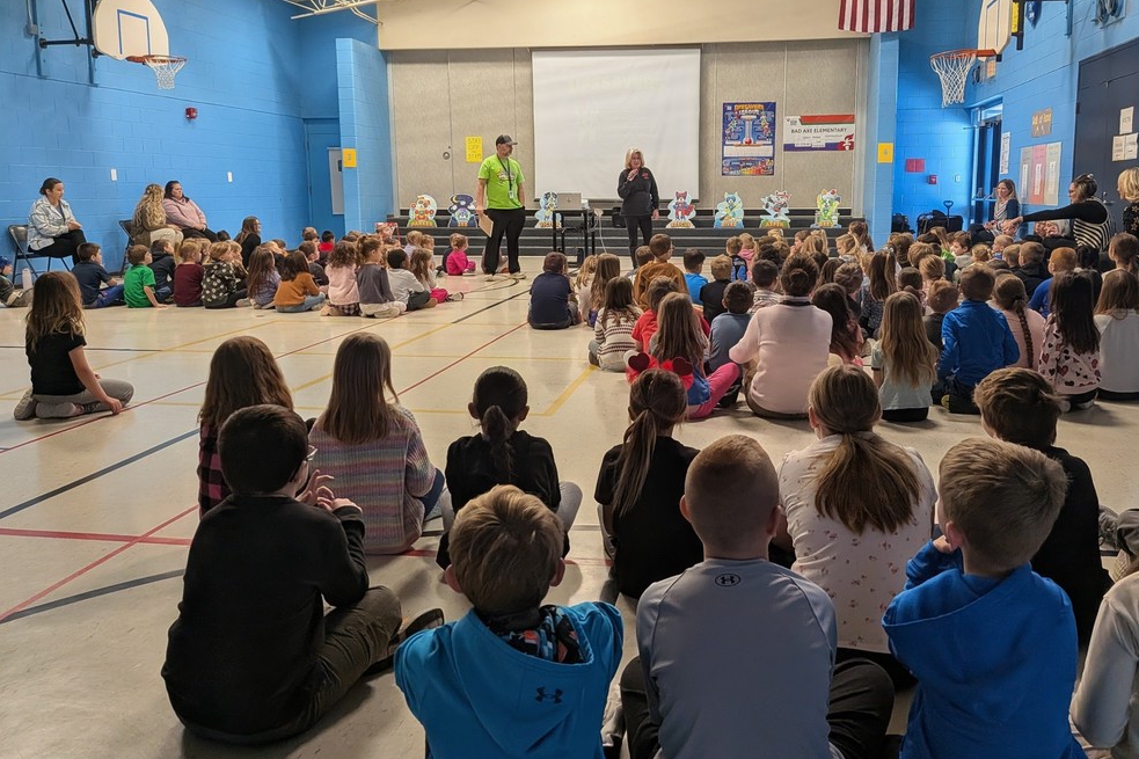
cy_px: 357
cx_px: 574
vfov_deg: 49.5
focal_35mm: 26
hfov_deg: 69.4
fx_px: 822
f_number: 1.7
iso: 45
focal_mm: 4.53
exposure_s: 1/215
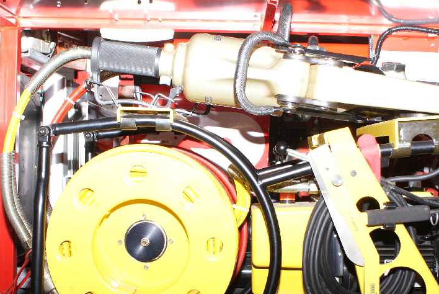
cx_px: 233
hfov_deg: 31.4
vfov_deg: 21.2
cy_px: 200
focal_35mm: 64
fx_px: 781
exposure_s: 1/60
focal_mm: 26
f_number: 5.6
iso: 400
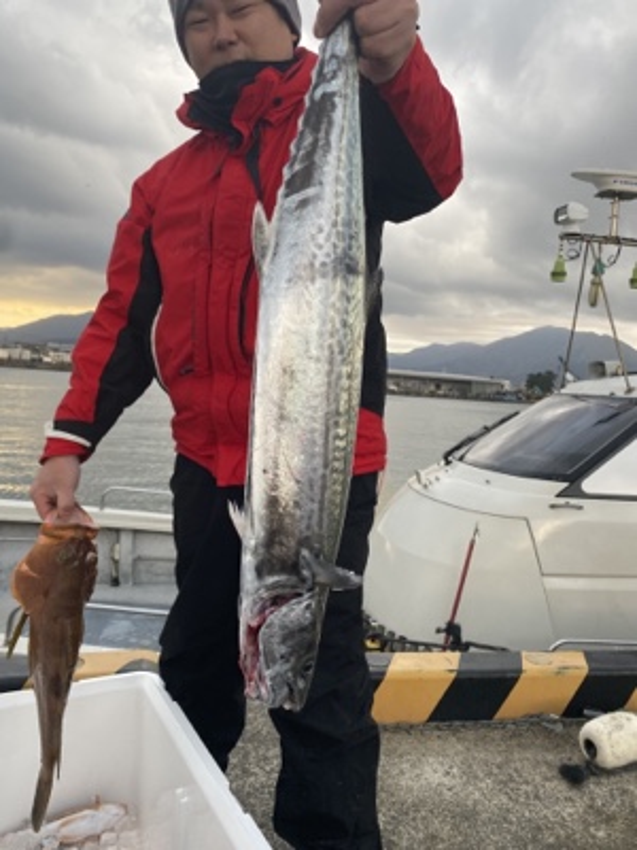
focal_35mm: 26
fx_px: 638
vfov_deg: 67.3
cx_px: 318
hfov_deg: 53.1
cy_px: 425
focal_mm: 4.25
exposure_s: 1/122
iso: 80
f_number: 1.8
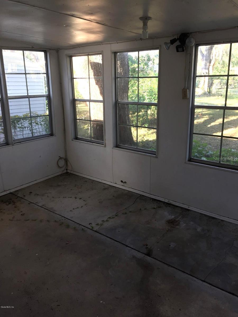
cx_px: 119
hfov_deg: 48.2
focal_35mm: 29
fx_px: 266
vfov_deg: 61.7
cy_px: 158
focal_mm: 4.15
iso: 32
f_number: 2.2
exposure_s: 1/40
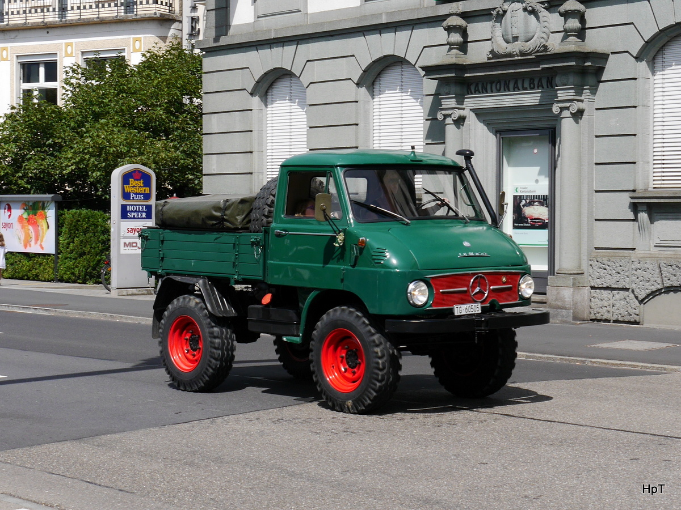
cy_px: 255
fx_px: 866
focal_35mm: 44
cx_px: 340
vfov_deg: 32.9
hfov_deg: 42.9
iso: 160
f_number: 8
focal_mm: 22
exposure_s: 1/400
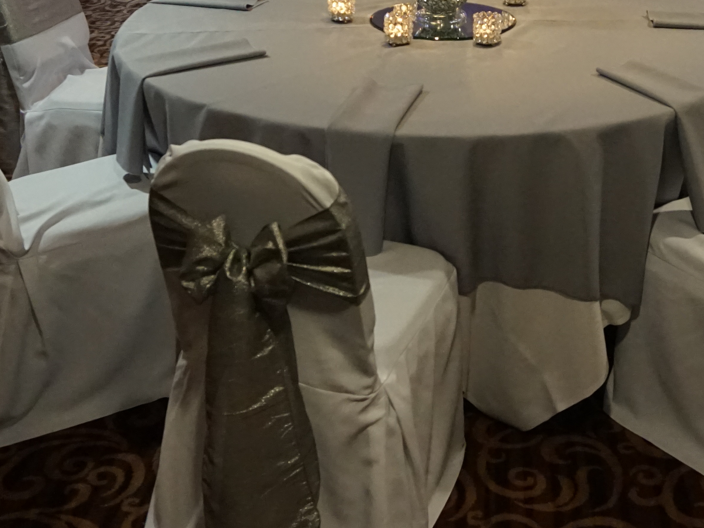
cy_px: 42
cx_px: 460
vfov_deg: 26.5
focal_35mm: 53
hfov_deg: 35.9
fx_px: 1078
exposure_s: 1/160
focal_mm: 16
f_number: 3.5
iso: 2500
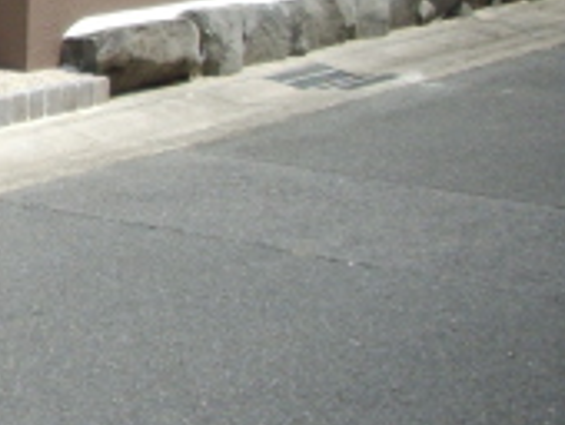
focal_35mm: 139
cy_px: -276
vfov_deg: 10.2
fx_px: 2272
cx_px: -495
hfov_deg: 12.7
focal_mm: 6.2
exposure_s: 1/200
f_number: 5.6
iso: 80
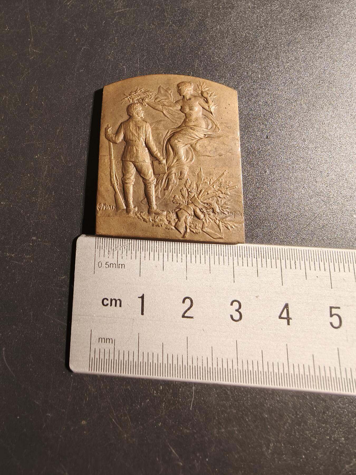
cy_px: 238
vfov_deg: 73.9
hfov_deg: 58.9
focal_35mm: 23
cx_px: 178
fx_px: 315
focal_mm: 2.32
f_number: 2
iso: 250
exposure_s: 1/100
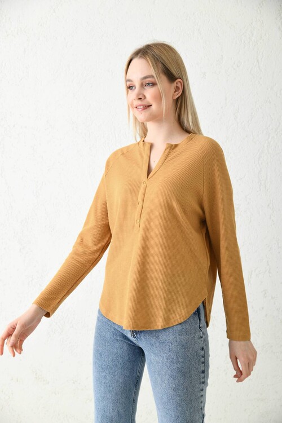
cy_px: 212
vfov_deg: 35.6
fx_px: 658
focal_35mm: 56
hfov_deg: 24.2
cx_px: 141
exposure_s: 1/160
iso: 100
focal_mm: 56
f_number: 5.6
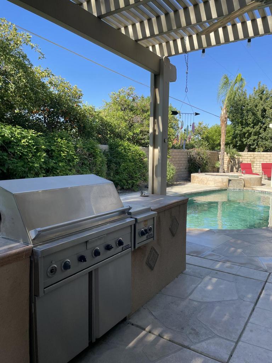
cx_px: 136
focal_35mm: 26
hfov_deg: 53.1
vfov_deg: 67.3
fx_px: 272
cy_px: 182
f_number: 1.6
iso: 32
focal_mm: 4.2
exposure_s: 1/1276
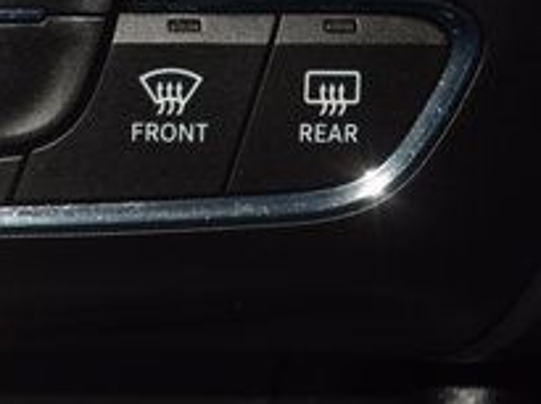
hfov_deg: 6.2
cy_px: -86
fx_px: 4930
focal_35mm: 316
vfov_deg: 4.7
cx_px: -240
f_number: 8
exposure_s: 1/125
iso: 100
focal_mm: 70
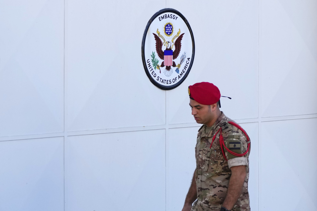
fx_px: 1021
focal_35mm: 116
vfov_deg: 11.8
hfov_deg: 17.6
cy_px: 106
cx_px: 158
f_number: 4.5
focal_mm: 116
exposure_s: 1/1600
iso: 800
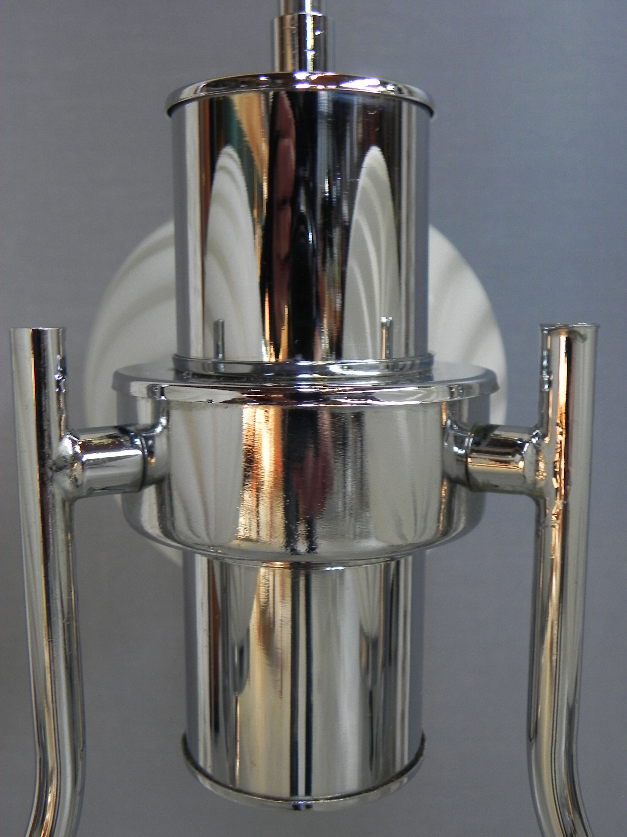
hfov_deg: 38.7
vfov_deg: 50.1
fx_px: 894
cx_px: 314
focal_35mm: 37
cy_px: 418
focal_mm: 6.6
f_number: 3.2
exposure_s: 1/30
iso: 217
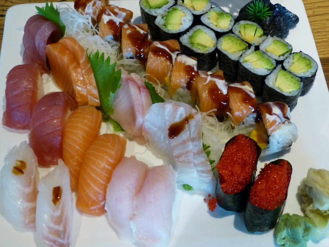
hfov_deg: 27.8
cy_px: 124
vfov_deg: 21.0
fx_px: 665
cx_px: 164
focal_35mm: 70
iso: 400
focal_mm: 11.8
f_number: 3.3
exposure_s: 1/15
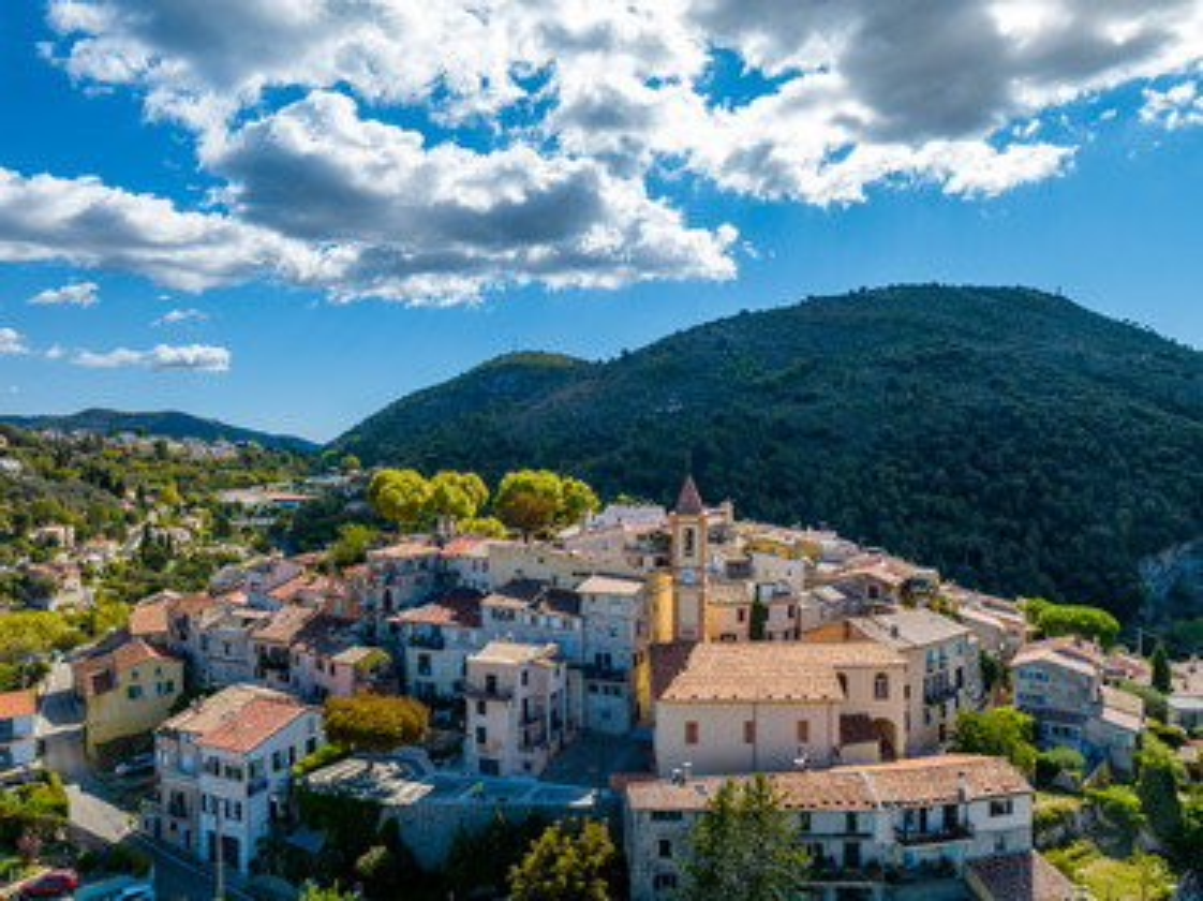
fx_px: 834
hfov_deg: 71.6
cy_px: 450
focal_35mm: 24
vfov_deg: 56.8
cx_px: 602
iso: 100
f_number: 11
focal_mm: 12.3
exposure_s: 1/160
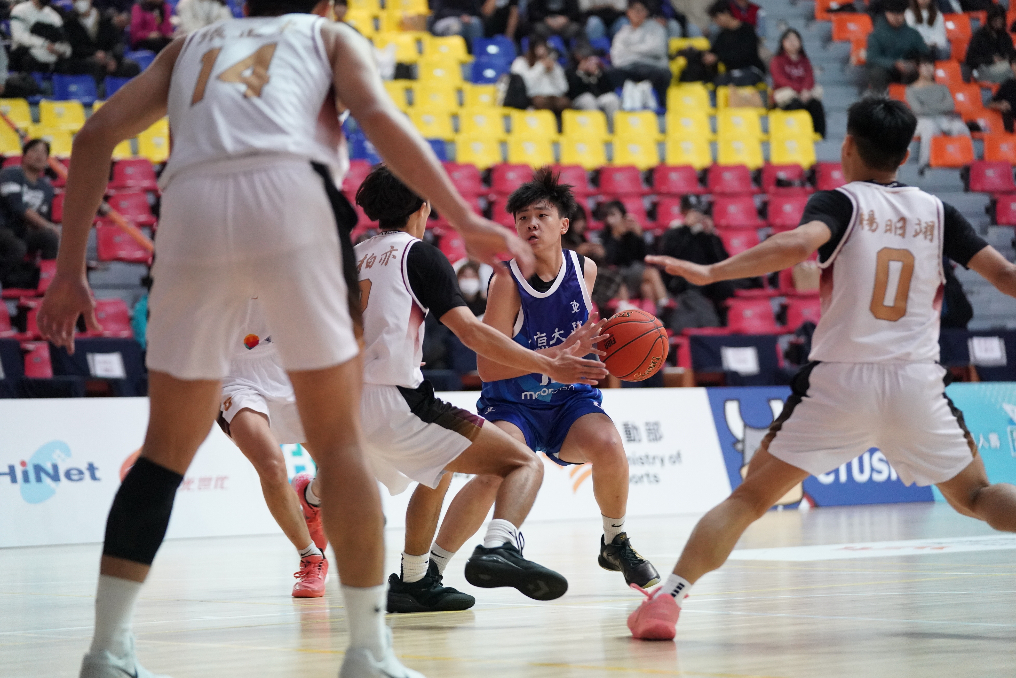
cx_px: 508
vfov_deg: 11.4
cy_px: 339
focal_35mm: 120
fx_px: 3386
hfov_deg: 17.1
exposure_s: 1/1000
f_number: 2.8
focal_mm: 120
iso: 8000
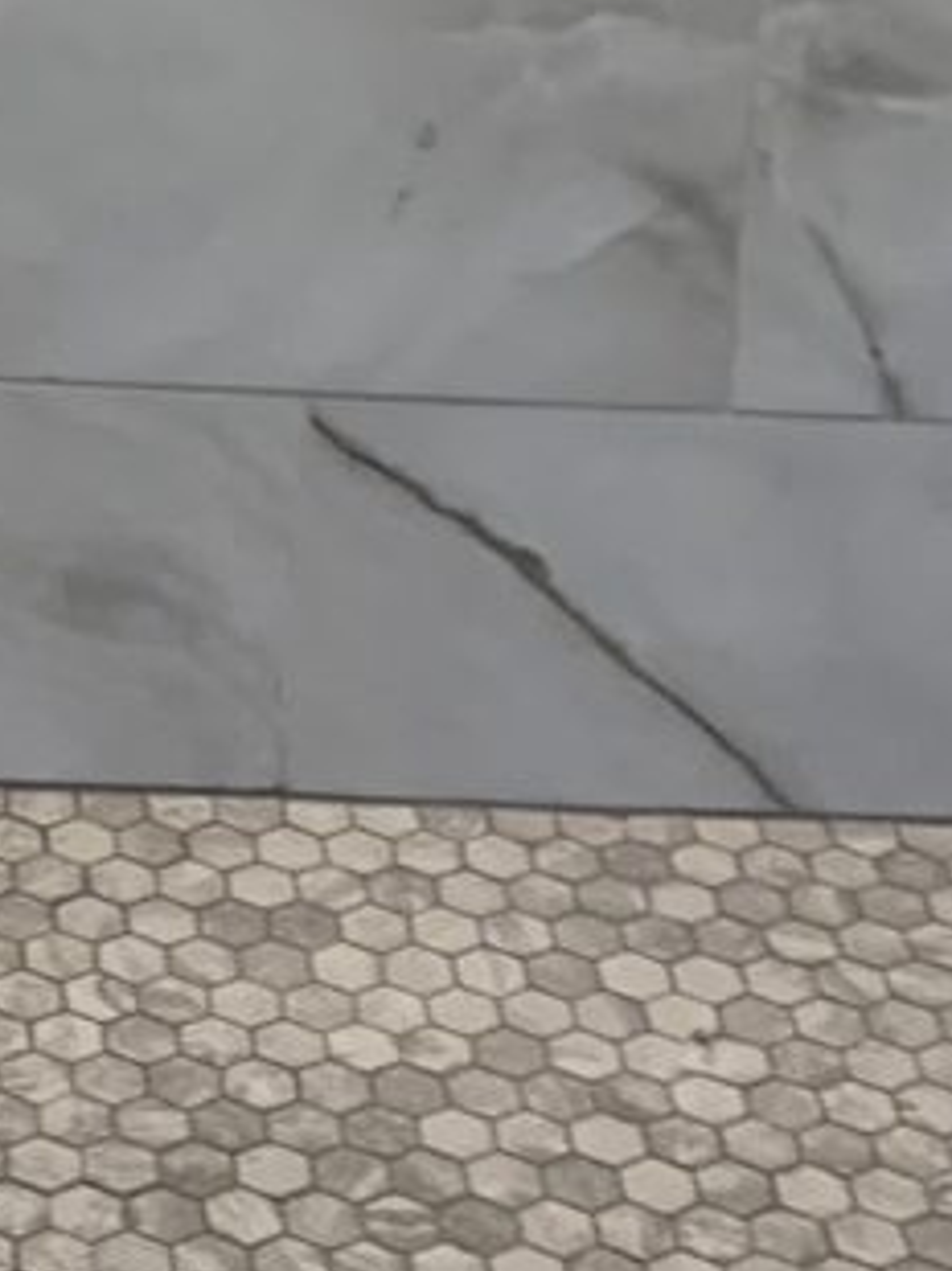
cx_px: -234
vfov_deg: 14.1
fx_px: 4590
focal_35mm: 125
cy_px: -968
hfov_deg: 11.6
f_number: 1.8
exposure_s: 1/60
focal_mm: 4.25
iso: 100
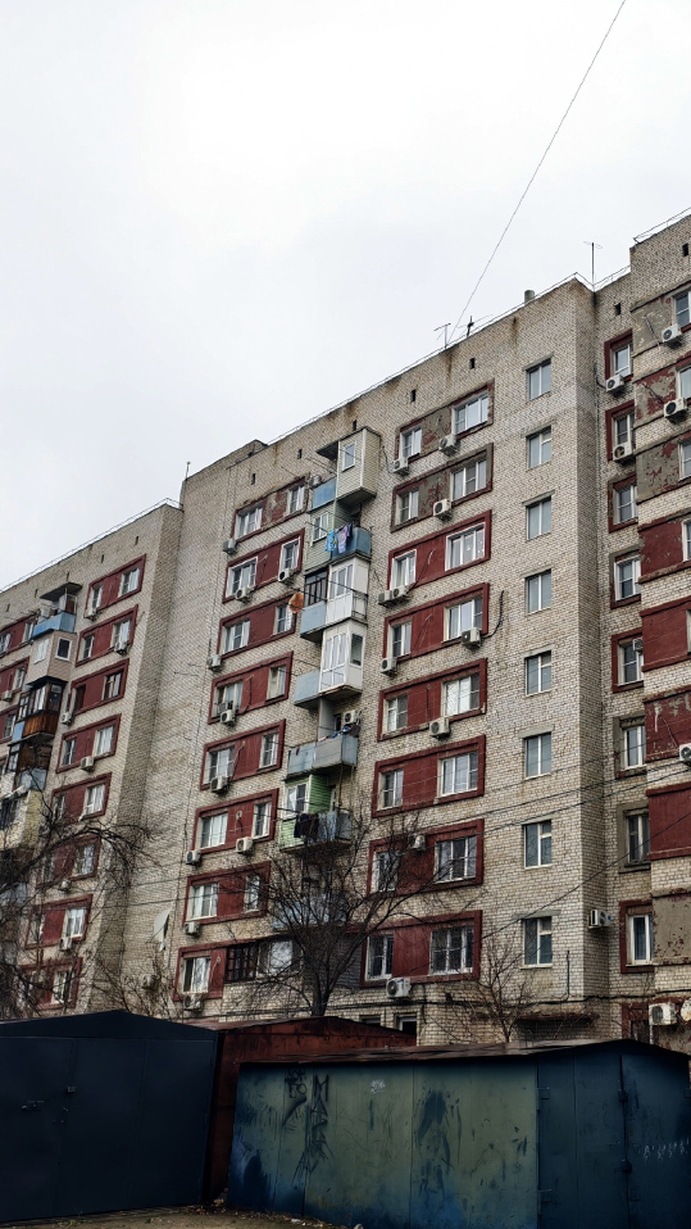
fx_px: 1107
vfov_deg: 58.0
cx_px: 531
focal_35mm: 34
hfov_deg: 33.8
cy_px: 611
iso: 72
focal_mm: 6.54
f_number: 1.57
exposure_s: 1/468
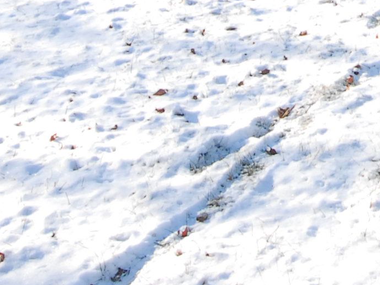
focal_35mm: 106
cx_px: 494
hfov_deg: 17.4
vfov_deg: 11.6
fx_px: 1160
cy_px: -394
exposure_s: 1/60
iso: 400
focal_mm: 13
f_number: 16
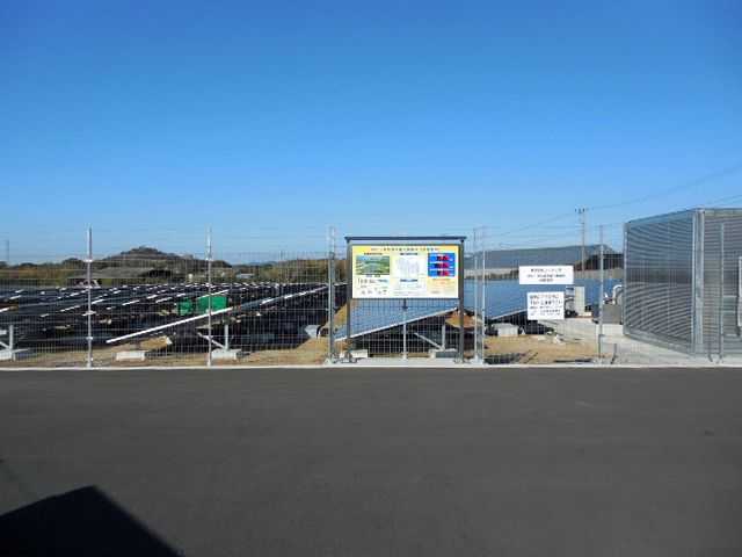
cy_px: 278
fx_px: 536
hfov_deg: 69.4
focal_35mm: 25
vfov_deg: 54.9
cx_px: 371
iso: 125
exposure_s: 1/500
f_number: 6.6
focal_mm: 4.5
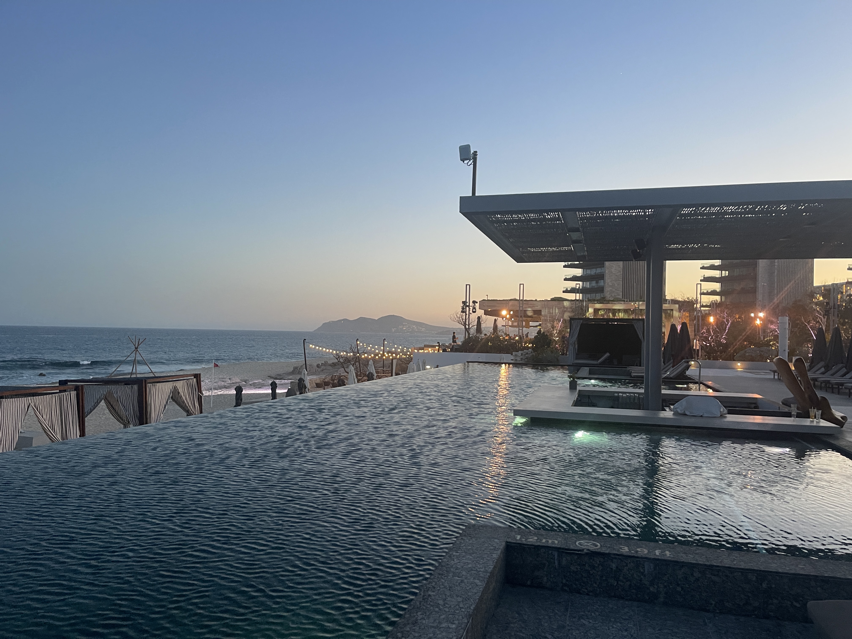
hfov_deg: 69.4
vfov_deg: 54.9
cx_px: 426
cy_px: 320
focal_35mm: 25
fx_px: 615
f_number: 1.6
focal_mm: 5.1
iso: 320
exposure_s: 1/60
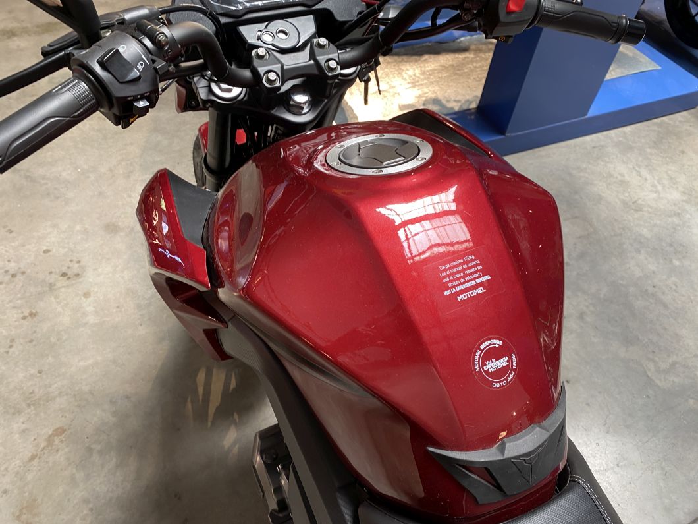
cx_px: 349
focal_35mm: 26
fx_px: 524
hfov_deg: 67.3
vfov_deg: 53.1
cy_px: 262
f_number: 1.8
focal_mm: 4.25
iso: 64
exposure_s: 1/50
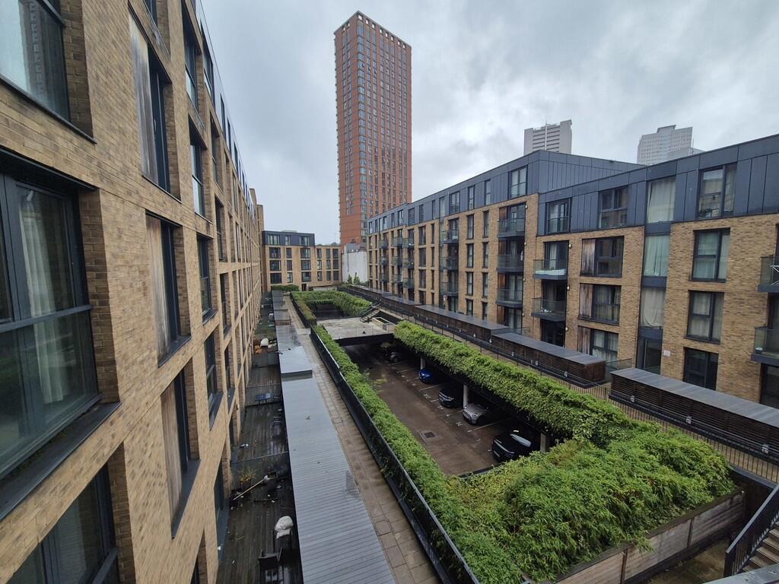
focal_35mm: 13
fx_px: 293
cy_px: 292
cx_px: 390
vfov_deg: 89.9
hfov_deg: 106.2
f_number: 2.2
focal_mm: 2.2
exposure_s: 1/1228
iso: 50
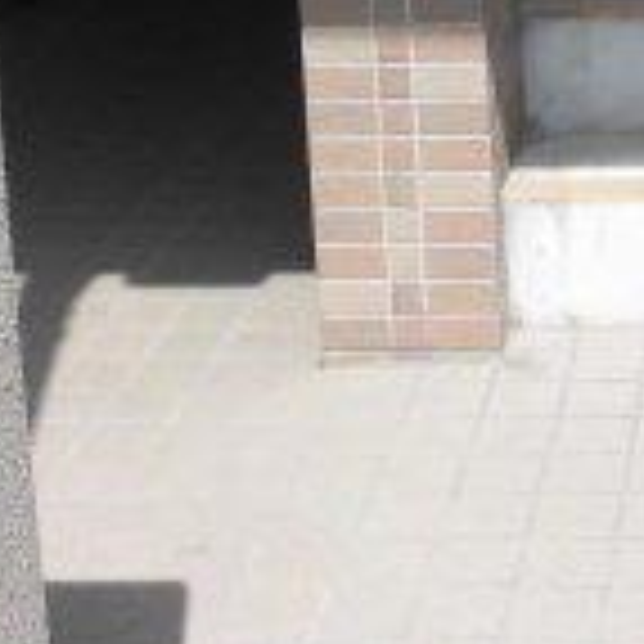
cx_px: 721
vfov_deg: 17.3
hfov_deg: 17.6
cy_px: -158
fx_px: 2000
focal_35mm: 95
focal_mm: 4.3
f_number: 3.1
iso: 100
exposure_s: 1/800
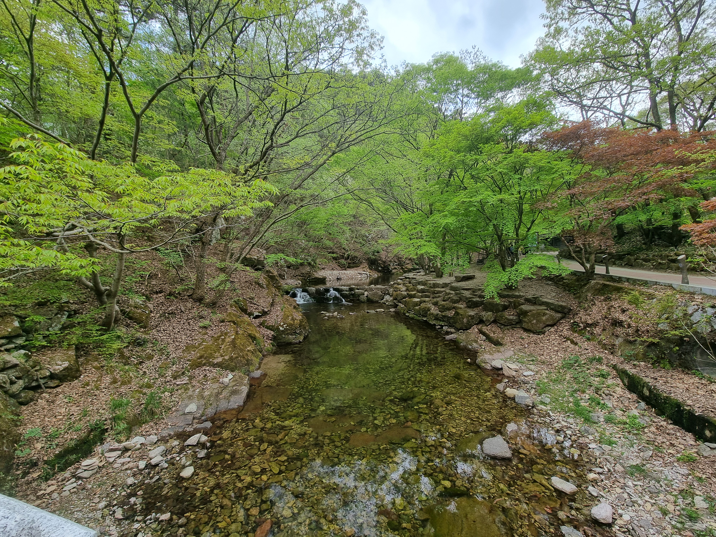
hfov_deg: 106.2
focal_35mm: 13
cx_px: 358
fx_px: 269
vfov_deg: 89.9
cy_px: 268
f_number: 2.2
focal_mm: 2.2
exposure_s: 1/428
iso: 50
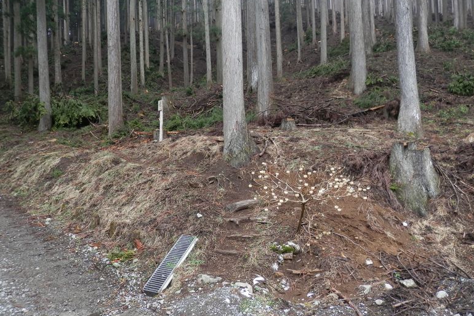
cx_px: 236
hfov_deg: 67.4
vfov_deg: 47.9
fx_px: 356
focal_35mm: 27
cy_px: 167
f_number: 3
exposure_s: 1/100
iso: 80
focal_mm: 4.5
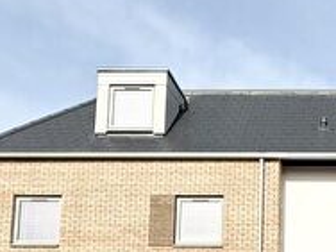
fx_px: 505
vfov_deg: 25.2
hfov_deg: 33.1
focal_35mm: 52
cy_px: 303
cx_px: 350
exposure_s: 1/3289
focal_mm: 2.22
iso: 50
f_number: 2.2
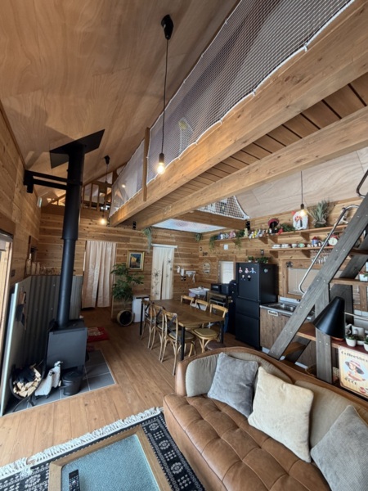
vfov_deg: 102.1
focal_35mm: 14
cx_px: 184
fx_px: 198
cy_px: 246
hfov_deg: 85.7
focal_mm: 2.22
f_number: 2.2
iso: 200
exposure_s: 1/50
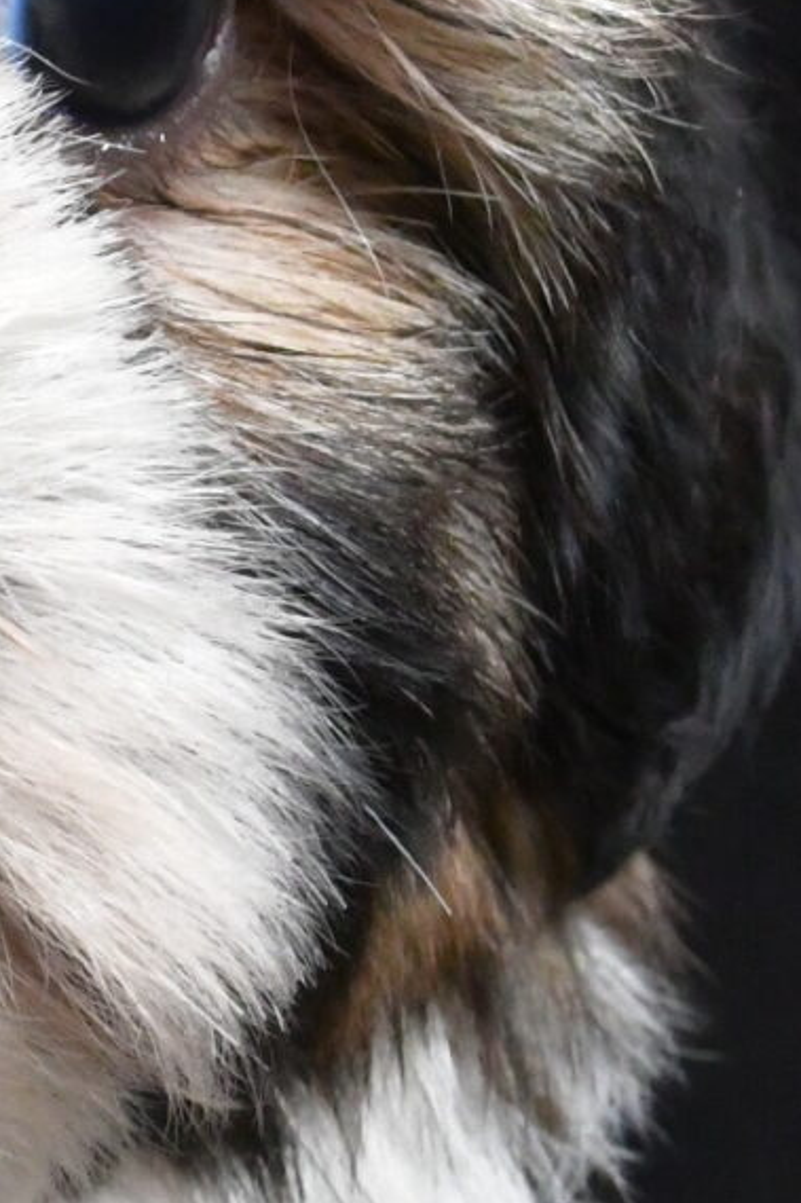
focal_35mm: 189
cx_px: -870
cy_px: 956
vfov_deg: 10.9
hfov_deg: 7.0
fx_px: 6311
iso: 6400
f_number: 11
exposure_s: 1/500
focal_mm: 28
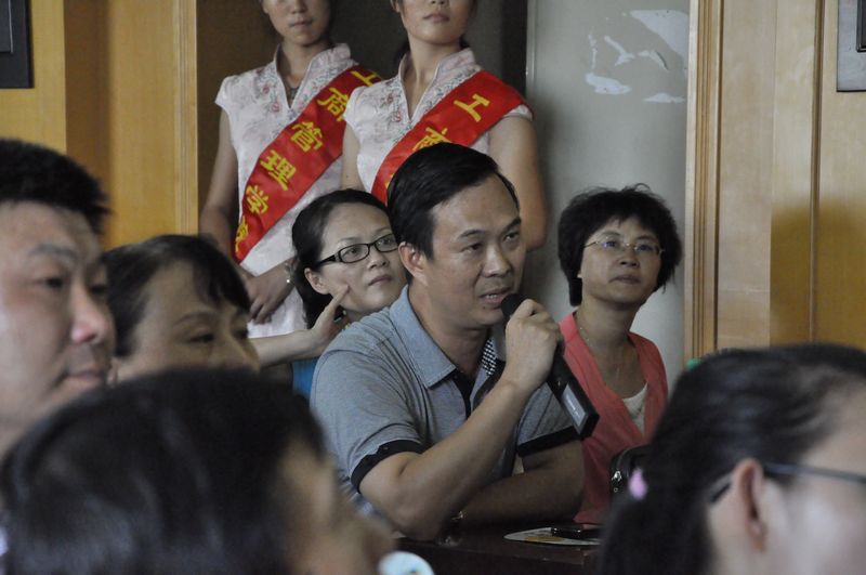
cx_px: 433
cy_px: 288
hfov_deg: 14.9
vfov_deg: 9.9
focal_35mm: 138
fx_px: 3315
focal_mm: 92
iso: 3200
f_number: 8
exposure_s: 1/250
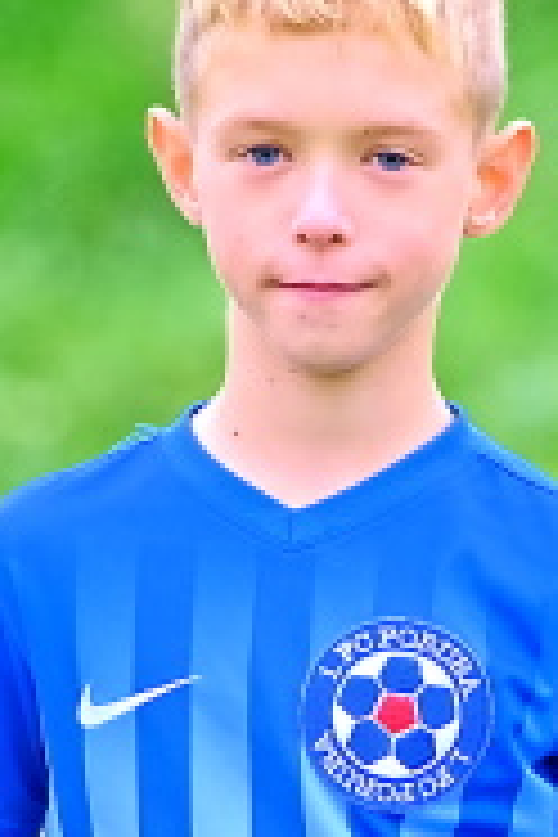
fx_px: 16274
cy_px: 1357
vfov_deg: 2.9
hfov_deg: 2.0
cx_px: 250
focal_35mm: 700
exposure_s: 1/240
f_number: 2.8
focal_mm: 124.3
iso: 320
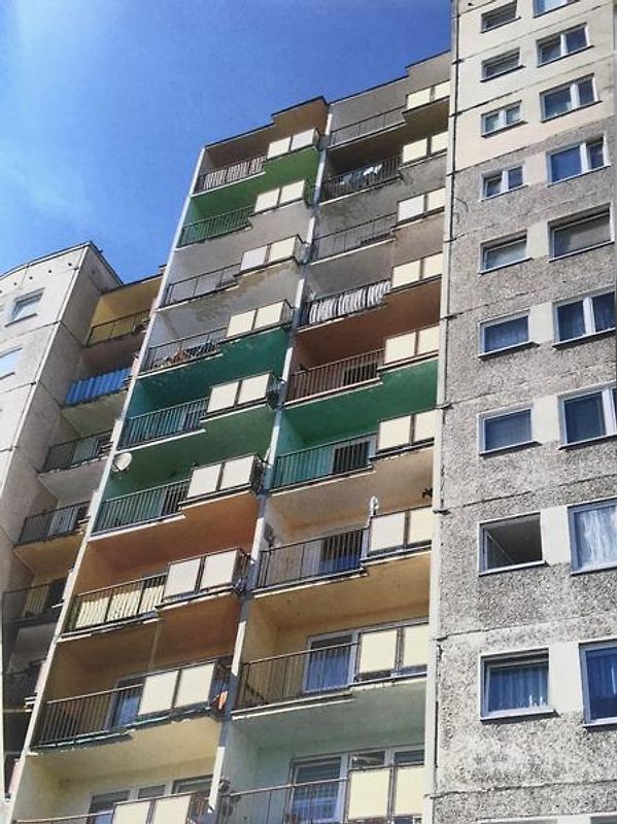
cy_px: 412
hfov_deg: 48.2
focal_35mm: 29
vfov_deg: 61.7
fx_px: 690
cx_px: 308
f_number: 2.2
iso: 50
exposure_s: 1/33
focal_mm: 4.15
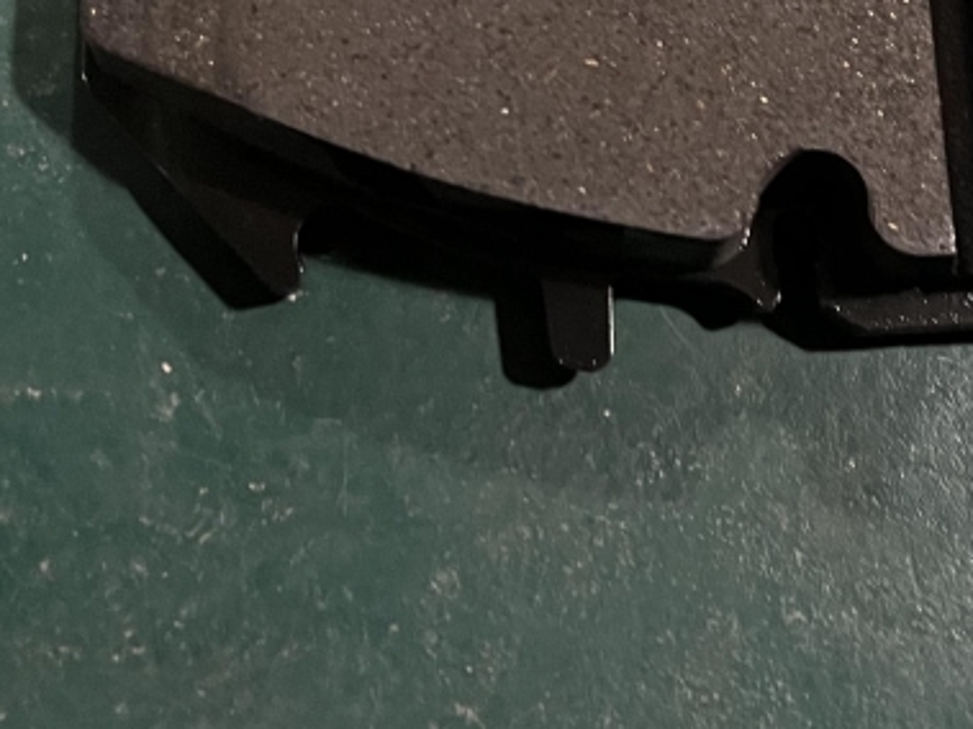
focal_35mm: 68
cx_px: 837
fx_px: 1911
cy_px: 5
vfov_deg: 20.9
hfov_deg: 27.7
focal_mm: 5.7
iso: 640
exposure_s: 1/33
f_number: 1.5
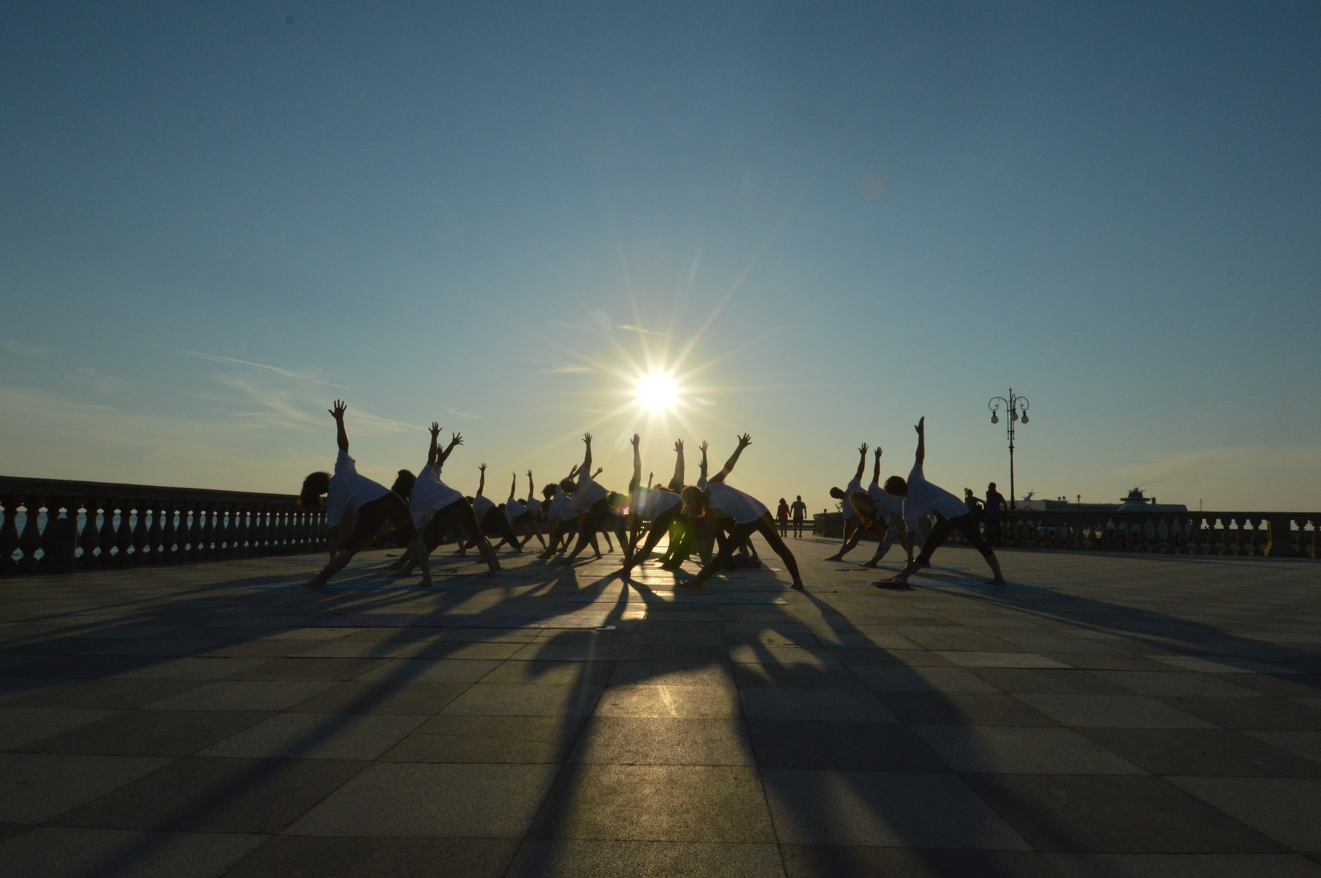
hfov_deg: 81.3
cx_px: 660
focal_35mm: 21
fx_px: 770
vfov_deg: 59.4
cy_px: 439
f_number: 22
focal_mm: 14
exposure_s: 1/2000
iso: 800
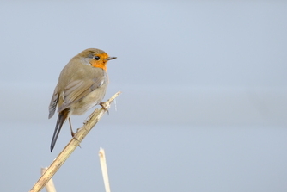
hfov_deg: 3.3
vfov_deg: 2.2
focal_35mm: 620
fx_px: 4945
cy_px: 87
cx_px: 107
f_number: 6.4
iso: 1250
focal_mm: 300
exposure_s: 1/250
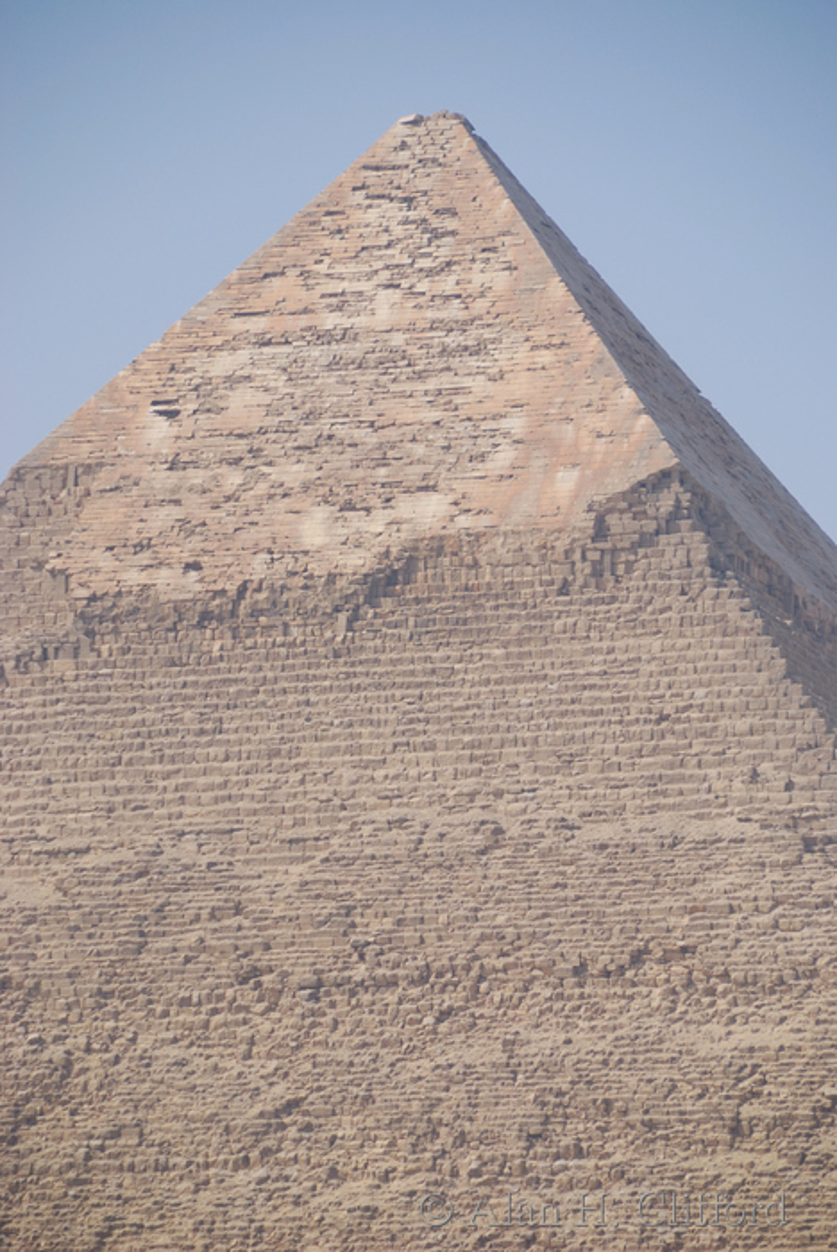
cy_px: 626
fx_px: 7831
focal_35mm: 225
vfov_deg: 9.1
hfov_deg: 6.1
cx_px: 418
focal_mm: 150
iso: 100
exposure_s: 1/500
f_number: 5.6
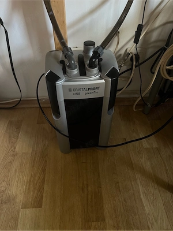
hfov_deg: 53.1
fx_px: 173
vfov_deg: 67.3
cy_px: 116
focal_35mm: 26
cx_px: 86
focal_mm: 5.7
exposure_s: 1/30
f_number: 1.5
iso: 640
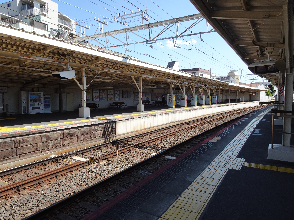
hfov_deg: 71.6
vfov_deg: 56.8
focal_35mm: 24
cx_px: 147
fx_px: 204
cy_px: 110
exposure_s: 1/500
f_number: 3.5
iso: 80
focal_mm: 4.25
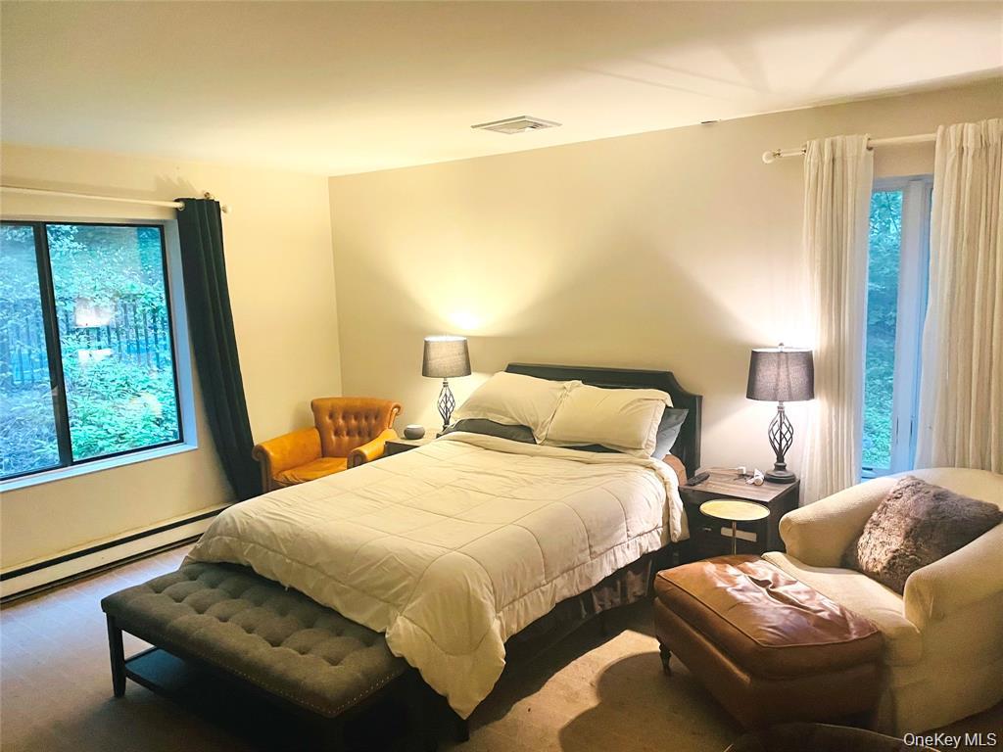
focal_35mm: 26
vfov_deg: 53.1
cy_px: 376
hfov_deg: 67.3
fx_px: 753
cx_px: 502
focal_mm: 4.2
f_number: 1.6
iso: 500
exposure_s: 1/40
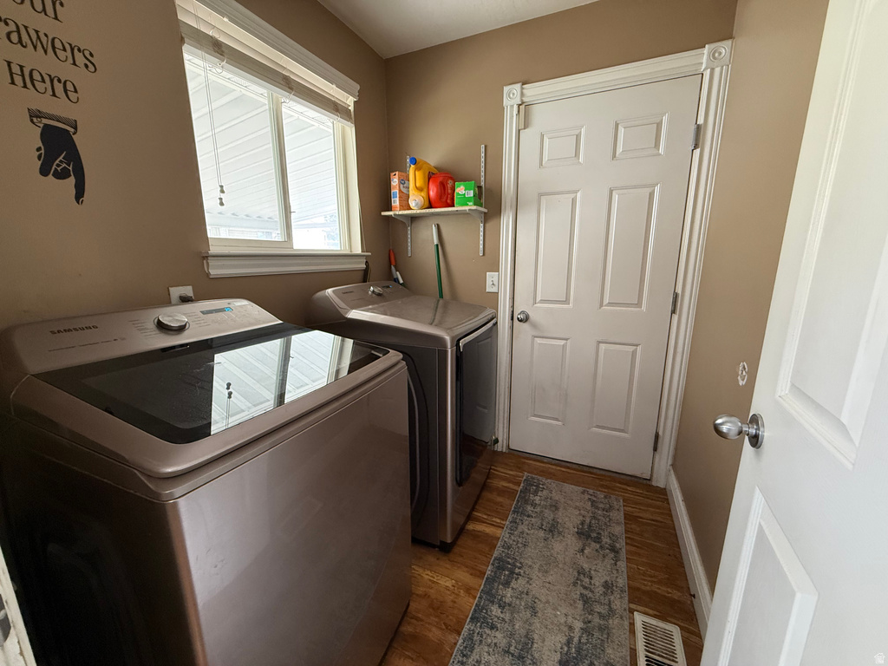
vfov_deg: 85.7
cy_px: 333
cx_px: 444
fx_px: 359
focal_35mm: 14
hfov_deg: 102.1
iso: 320
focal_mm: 2.22
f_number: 2.2
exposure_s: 1/60
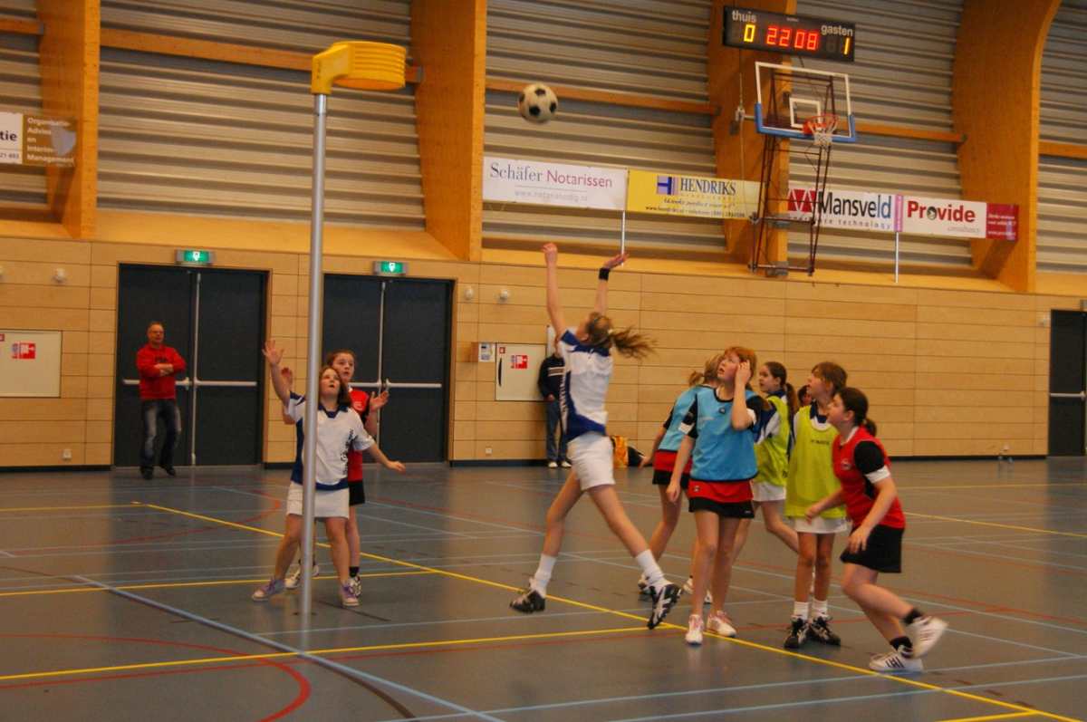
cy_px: 361
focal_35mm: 45
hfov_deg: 43.7
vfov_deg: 29.8
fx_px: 1357
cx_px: 544
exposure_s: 1/125
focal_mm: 30
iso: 800
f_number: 4
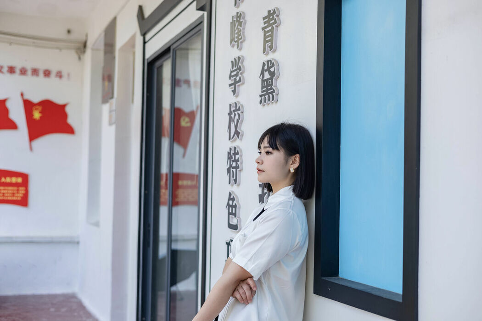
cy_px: 160
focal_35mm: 50
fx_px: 669
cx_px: 241
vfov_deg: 27.0
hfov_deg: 39.6
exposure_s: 1/400
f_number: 3.2
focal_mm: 50
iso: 125
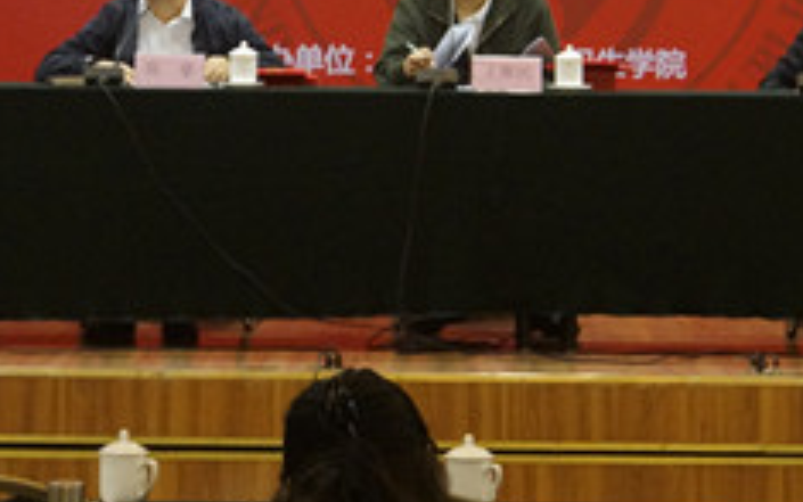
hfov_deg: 10.6
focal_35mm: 198
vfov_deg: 6.6
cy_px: -155
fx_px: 4334
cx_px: 427
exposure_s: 1/60
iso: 1600
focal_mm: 38
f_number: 4.5
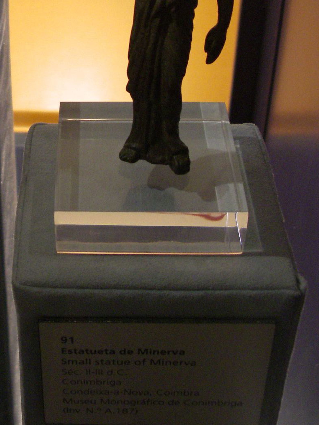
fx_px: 896
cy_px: 52
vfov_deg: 25.9
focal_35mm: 73
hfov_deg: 19.7
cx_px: 12
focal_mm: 7.8
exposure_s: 1/13
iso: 400
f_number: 2.8
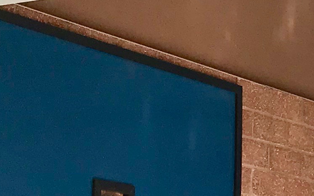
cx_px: 497
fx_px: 1369
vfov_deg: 8.0
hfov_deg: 12.3
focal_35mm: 160
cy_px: 304
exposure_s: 1/742
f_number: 1.8
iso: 20
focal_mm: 3.99
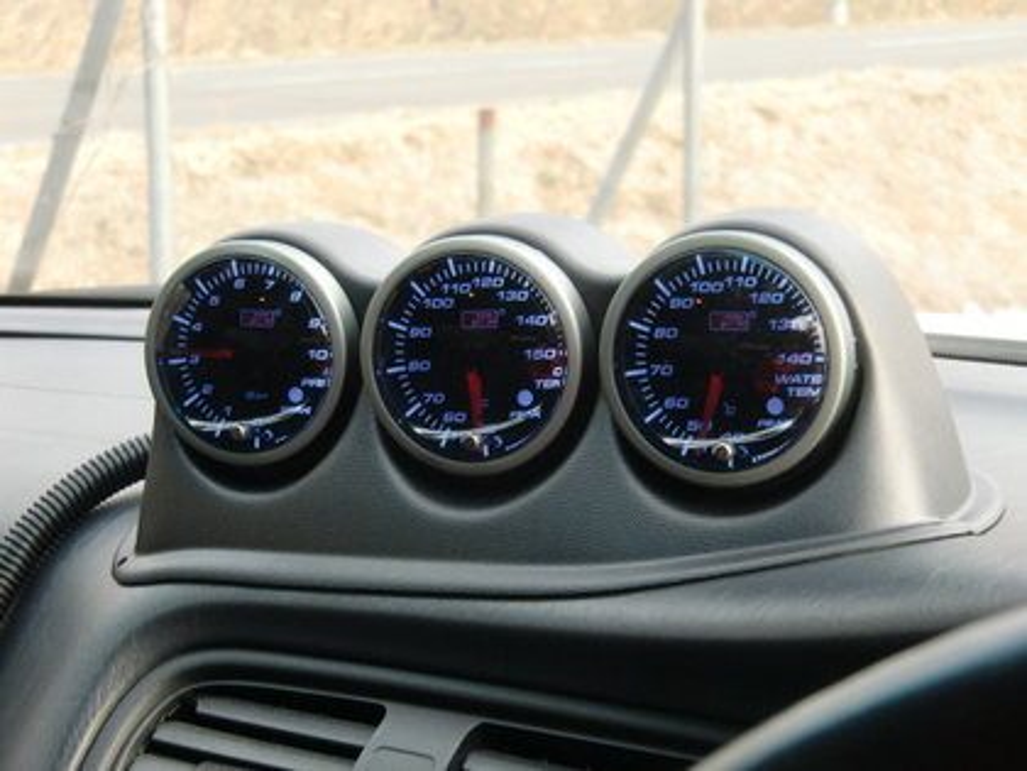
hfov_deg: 25.7
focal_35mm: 76
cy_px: 386
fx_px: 2255
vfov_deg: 19.4
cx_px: 514
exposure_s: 1/80
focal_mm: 13.6
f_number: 4.6
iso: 160
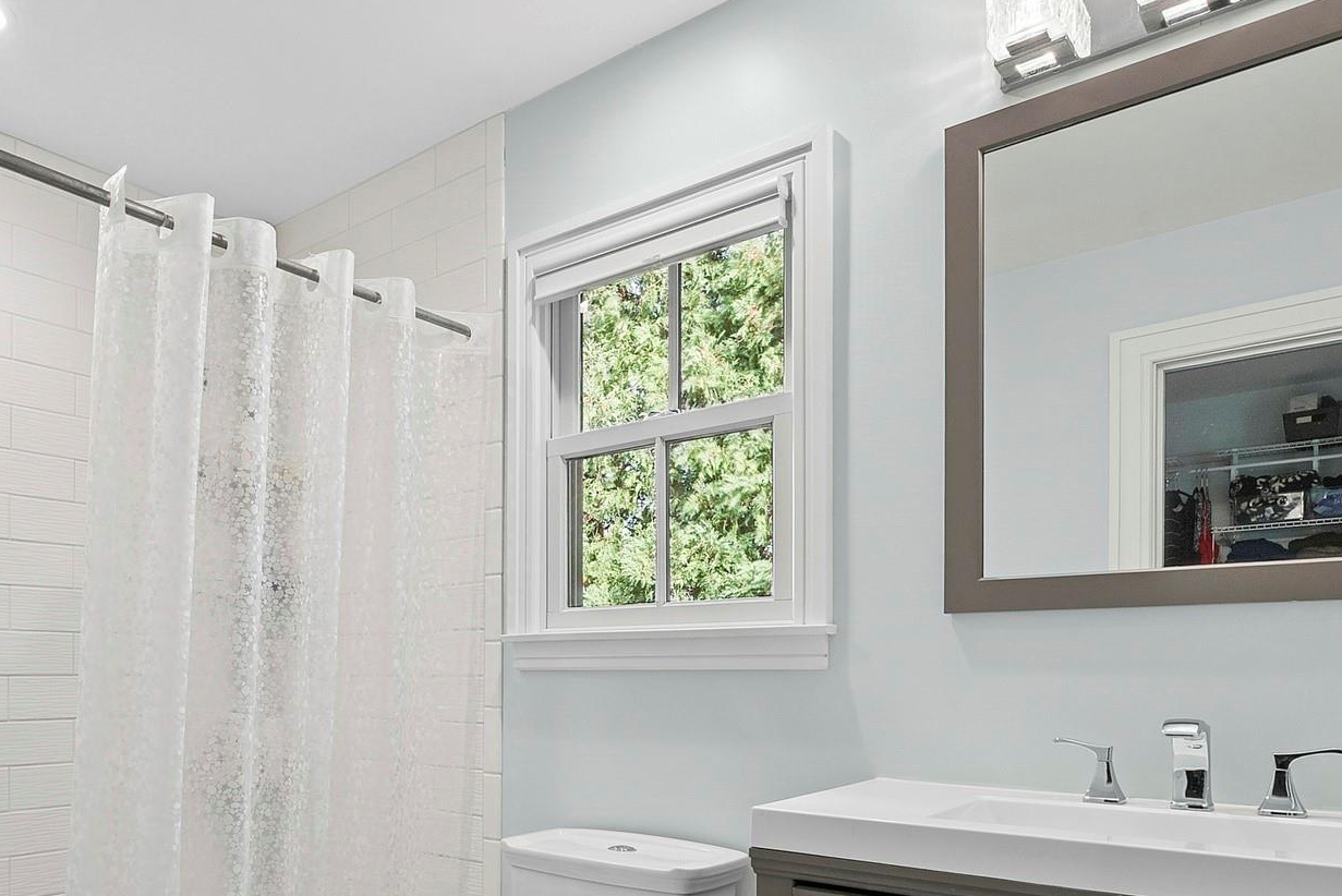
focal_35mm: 26
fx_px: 970
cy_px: 673
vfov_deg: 47.7
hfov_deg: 67.7
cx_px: 459
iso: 800
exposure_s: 1/15
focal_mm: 16
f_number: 13
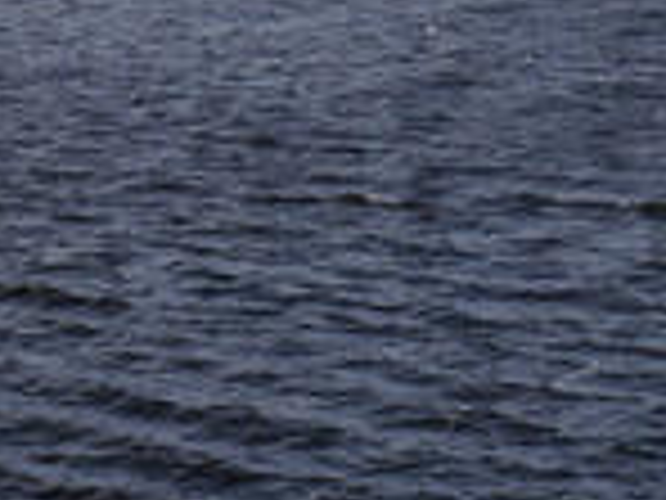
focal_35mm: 169
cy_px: -295
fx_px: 3252
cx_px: 212
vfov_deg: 8.5
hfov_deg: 11.7
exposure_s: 1/400
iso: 200
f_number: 9
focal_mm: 25
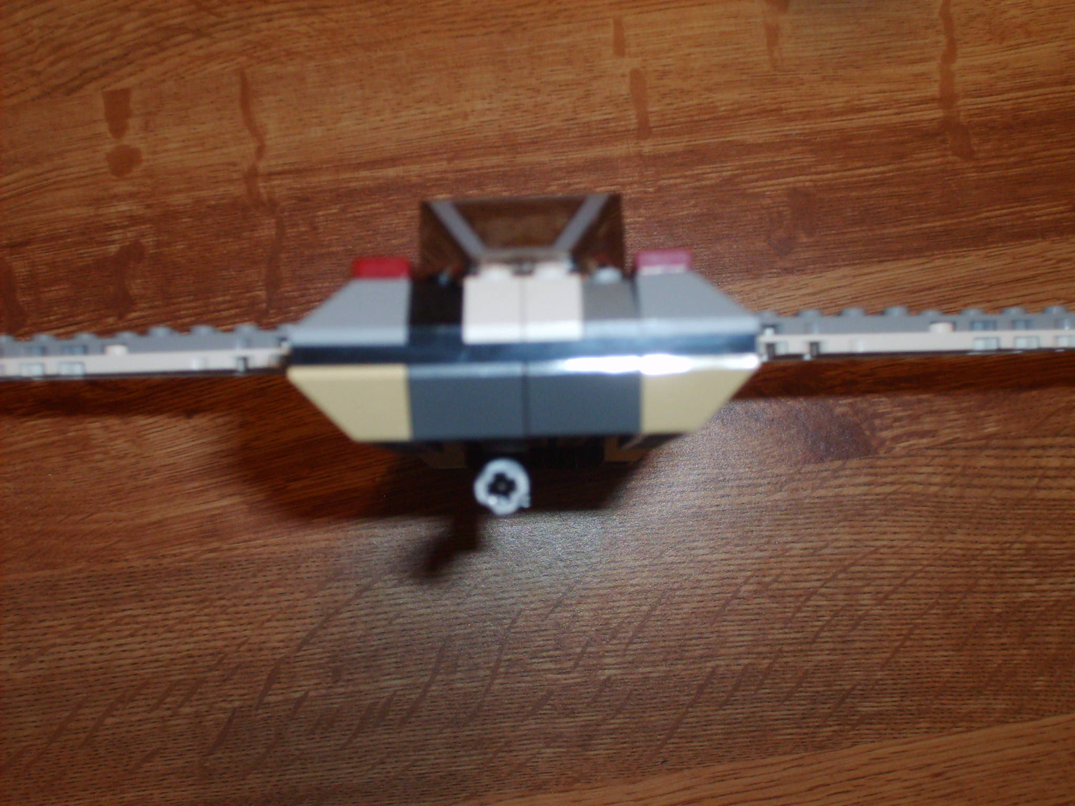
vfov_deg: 24.0
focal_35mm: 61
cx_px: 538
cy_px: 403
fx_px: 1894
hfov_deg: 31.7
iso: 100
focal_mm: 10.3
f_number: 3.6
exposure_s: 1/60
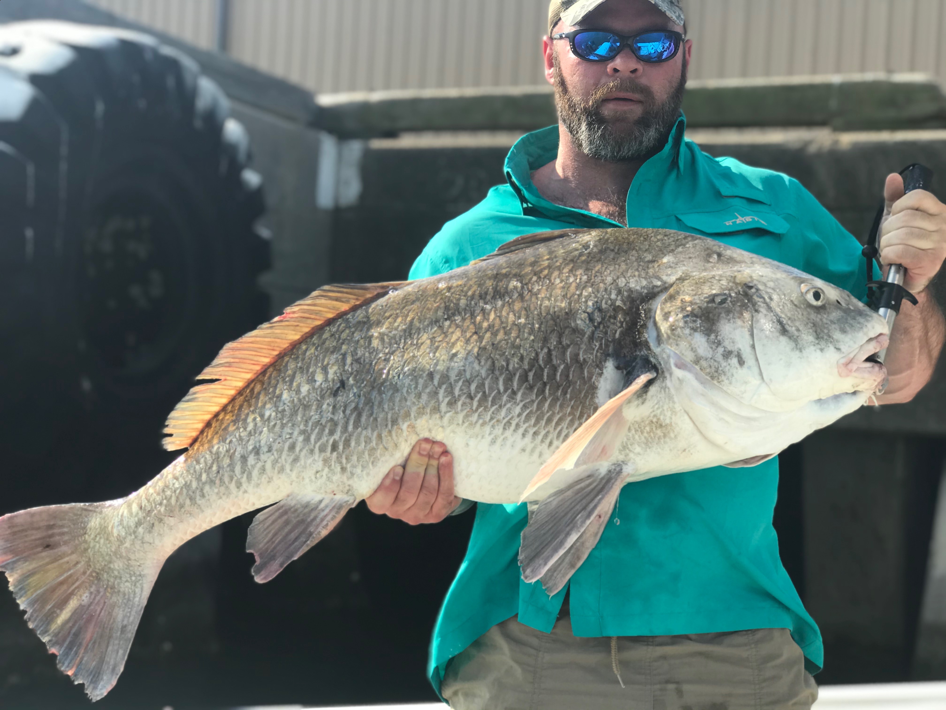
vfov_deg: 25.7
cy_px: 355
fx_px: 1558
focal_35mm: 57
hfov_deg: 33.8
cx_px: 473
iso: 20
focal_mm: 6.6
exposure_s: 1/556
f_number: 2.8
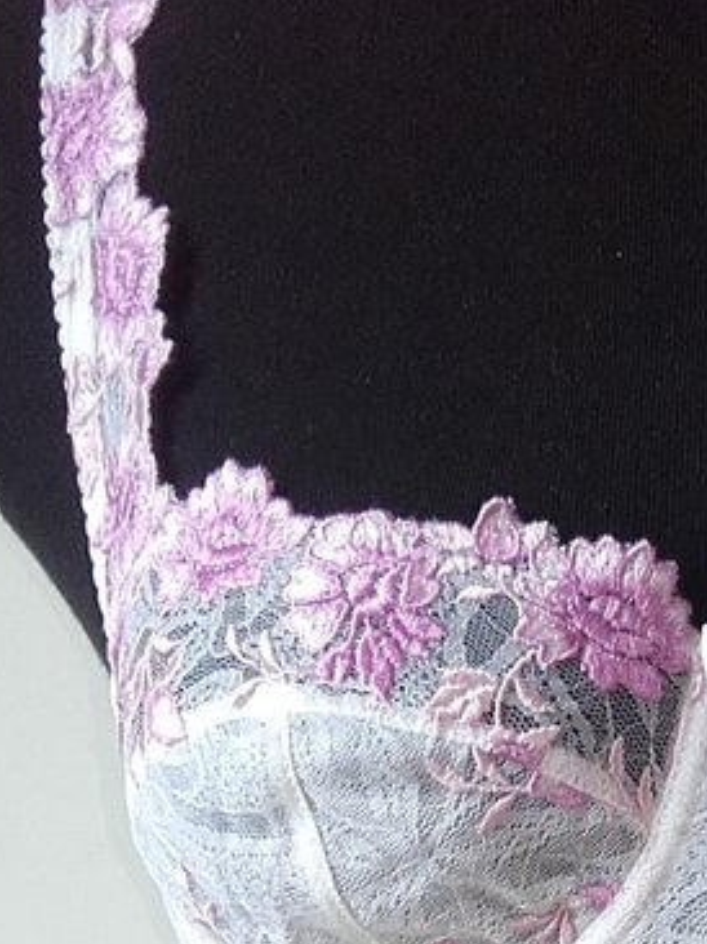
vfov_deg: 15.5
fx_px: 3081
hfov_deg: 12.9
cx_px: 759
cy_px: 1569
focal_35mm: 113
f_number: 2.2
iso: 50
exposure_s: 1/50
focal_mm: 3.31
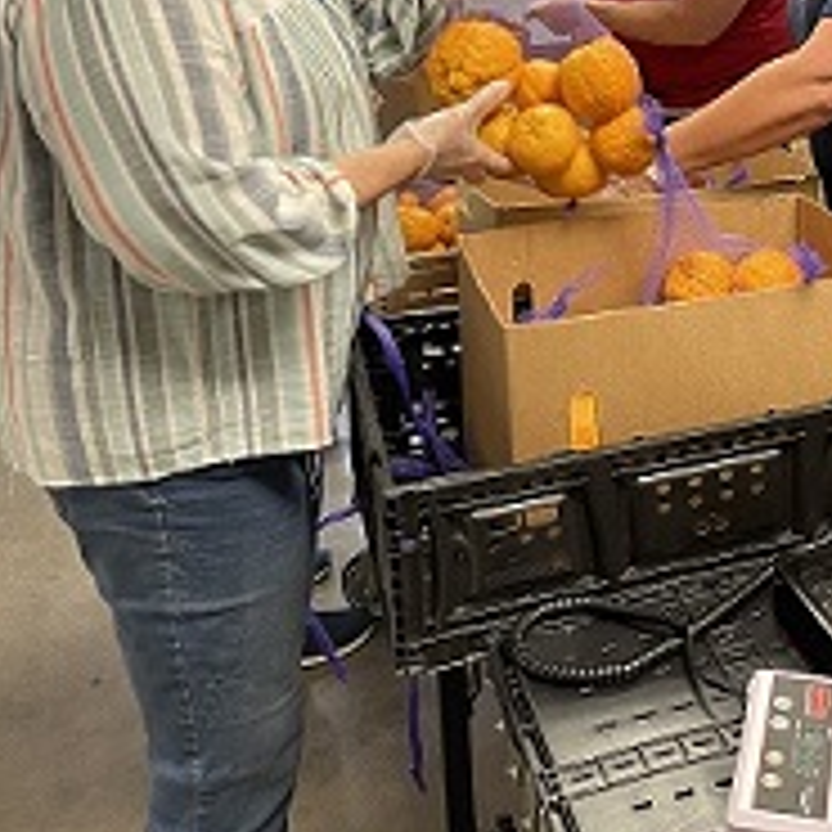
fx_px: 1278
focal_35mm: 47
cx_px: 625
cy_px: 31
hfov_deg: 35.3
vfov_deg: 33.5
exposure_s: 1/41
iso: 100
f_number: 1.6
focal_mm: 5.1
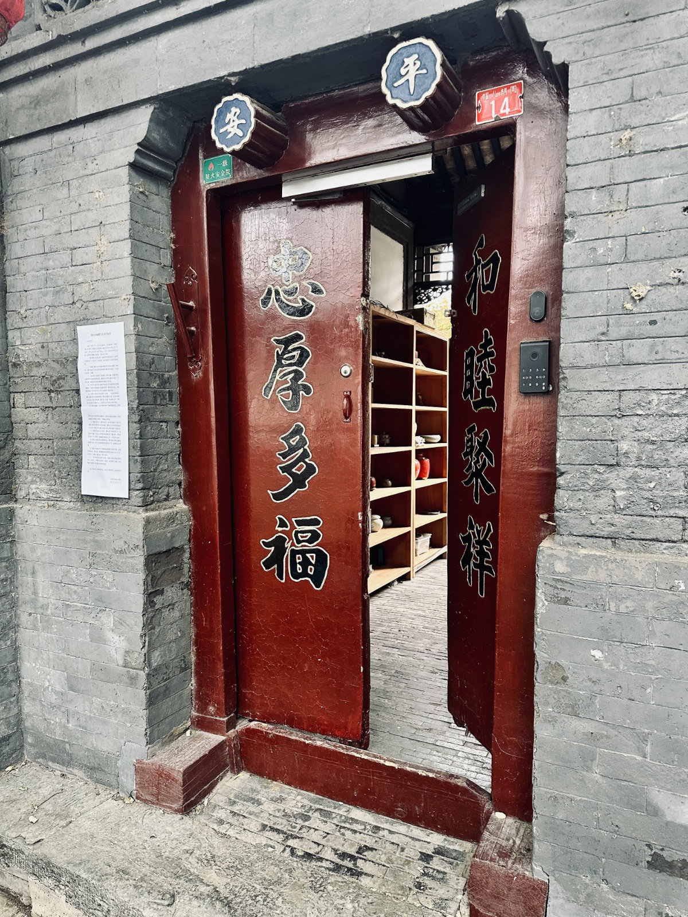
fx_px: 636
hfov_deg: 56.8
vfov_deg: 71.6
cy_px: 458
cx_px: 344
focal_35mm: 24
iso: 250
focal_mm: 6.9
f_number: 1.8
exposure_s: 1/82
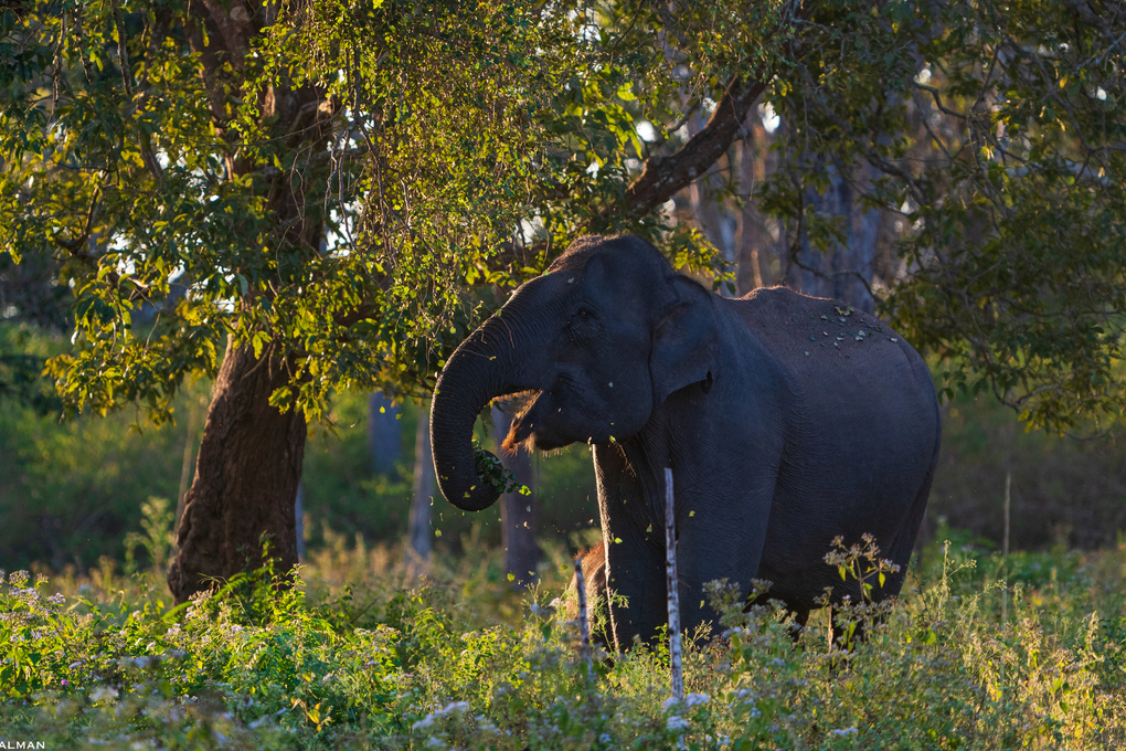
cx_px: 509
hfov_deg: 4.8
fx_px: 13355
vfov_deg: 3.2
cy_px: 334
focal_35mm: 427
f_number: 6.3
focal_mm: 382
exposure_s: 1/500
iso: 1250
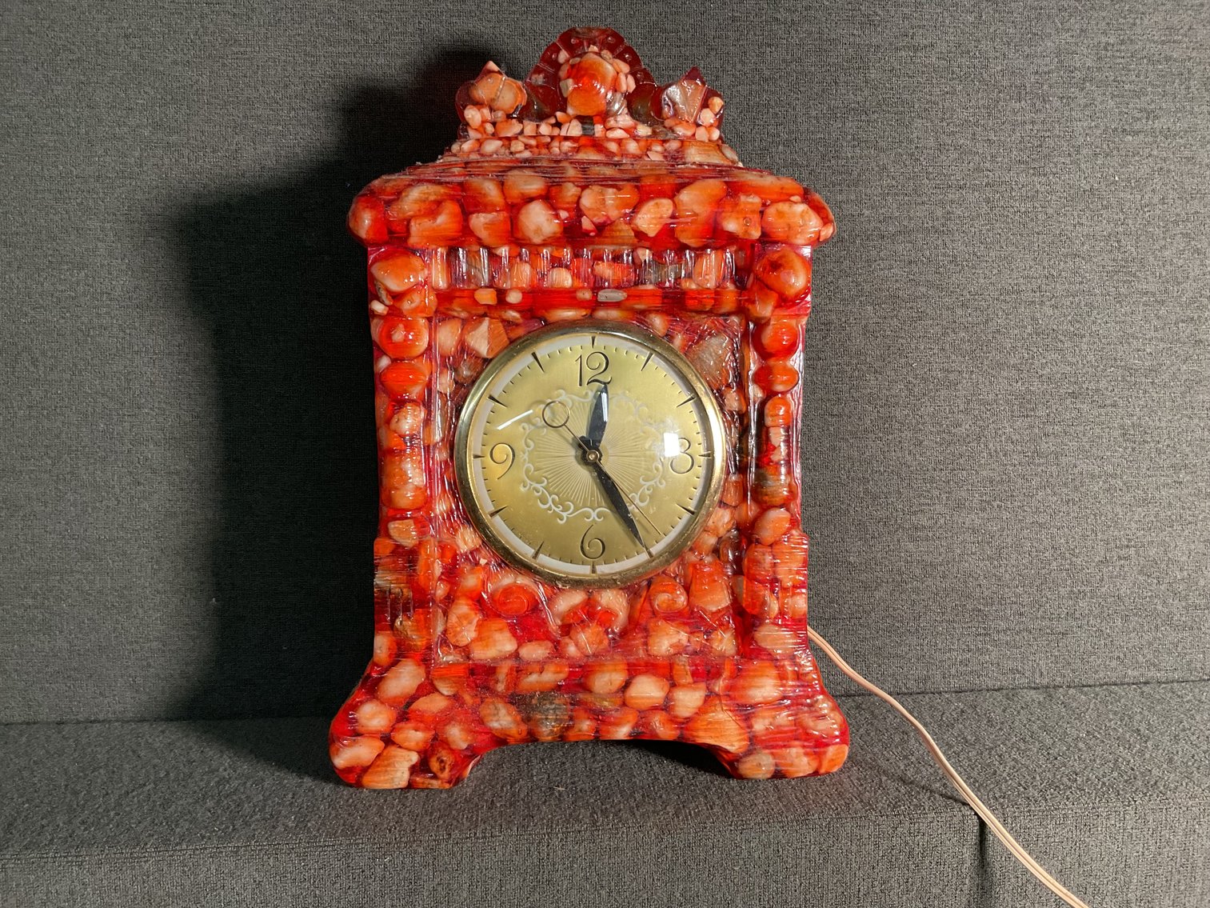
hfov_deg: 61.7
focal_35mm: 29
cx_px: 605
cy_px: 454
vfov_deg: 48.2
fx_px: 1014
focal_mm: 3
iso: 100
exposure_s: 1/60
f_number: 1.8
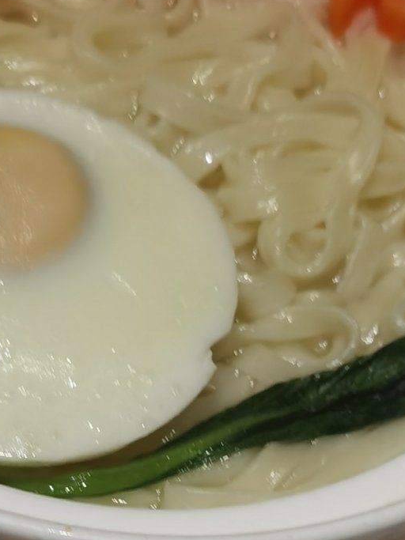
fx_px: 1685
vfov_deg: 17.4
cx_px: 143
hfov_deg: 13.7
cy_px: 650
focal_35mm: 108
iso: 64
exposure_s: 1/100
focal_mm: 6.71
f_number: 1.9
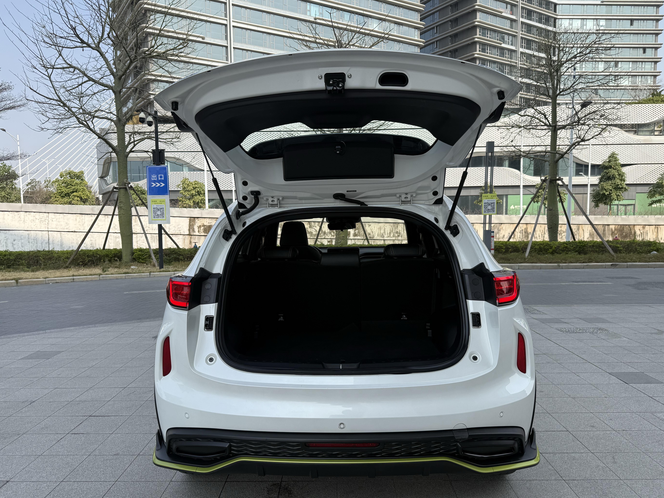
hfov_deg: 69.4
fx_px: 480
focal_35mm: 25
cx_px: 325
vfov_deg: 54.9
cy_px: 254
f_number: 1.78
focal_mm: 6.76
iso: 80
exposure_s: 1/2110
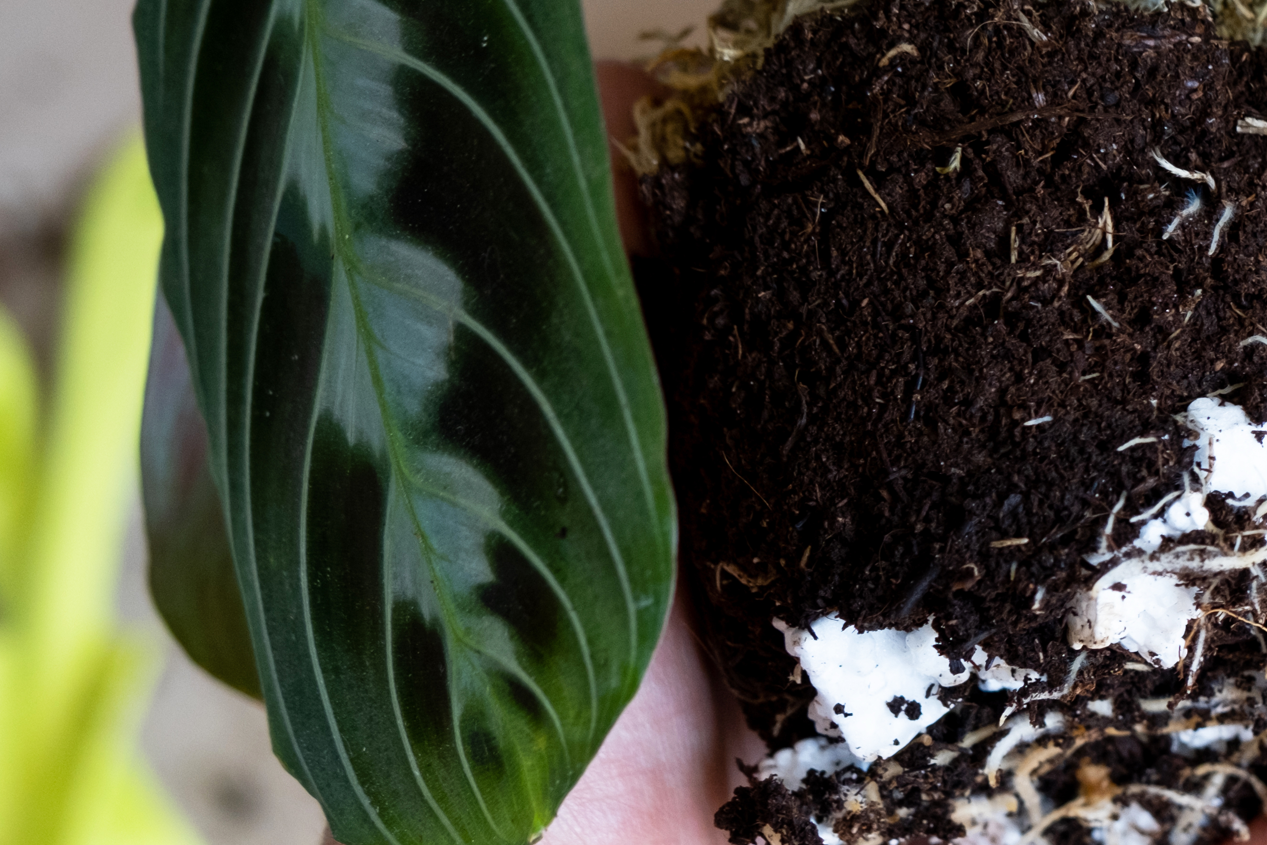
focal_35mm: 138
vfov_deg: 9.9
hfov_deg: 14.6
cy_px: 729
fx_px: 4857
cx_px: 1267
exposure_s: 1/160
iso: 320
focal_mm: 39.3
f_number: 4
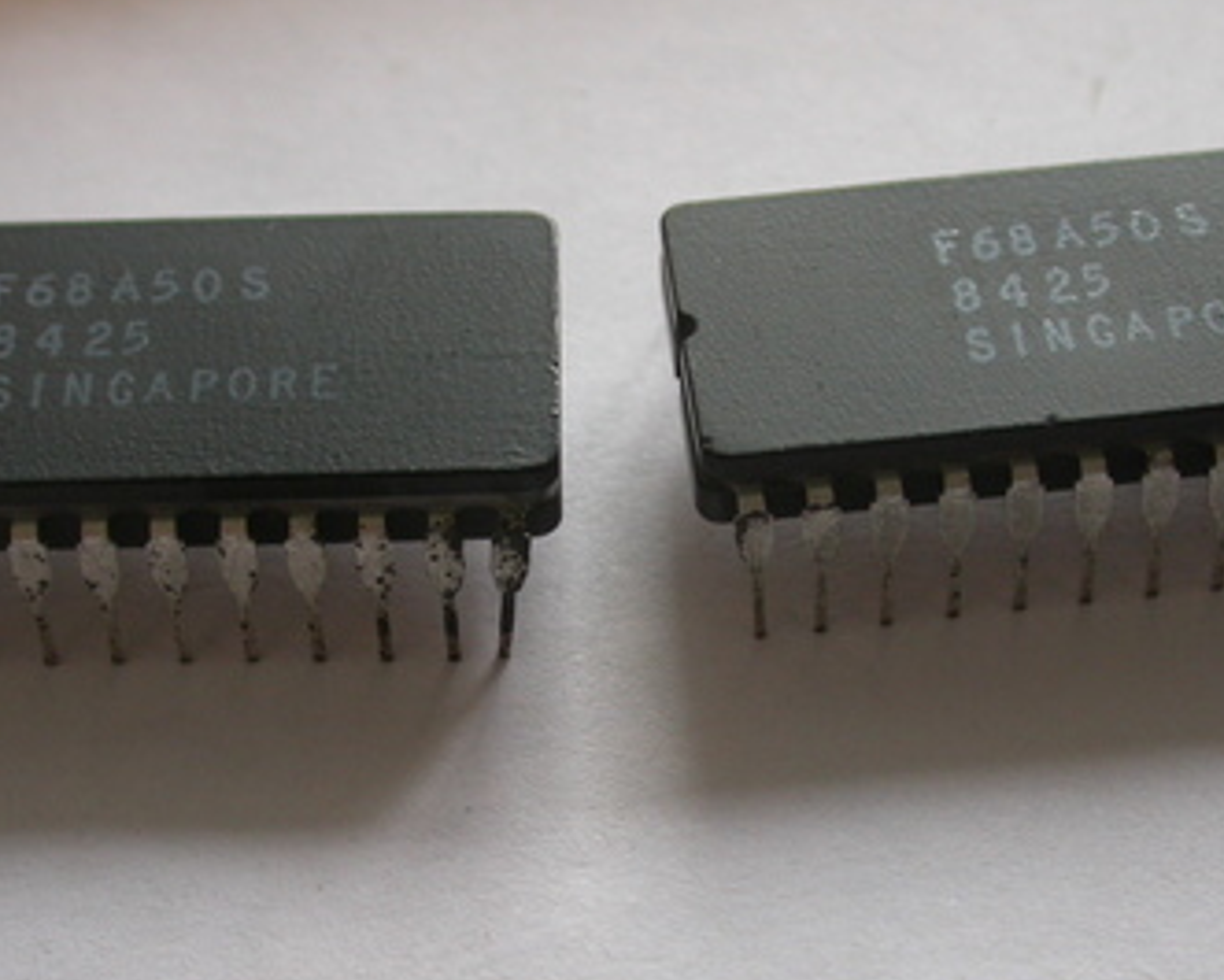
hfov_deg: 21.3
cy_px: 605
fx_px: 3261
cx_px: 621
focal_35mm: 90
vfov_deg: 17.1
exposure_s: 1/48.9
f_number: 3.1
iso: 100
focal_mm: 12.7
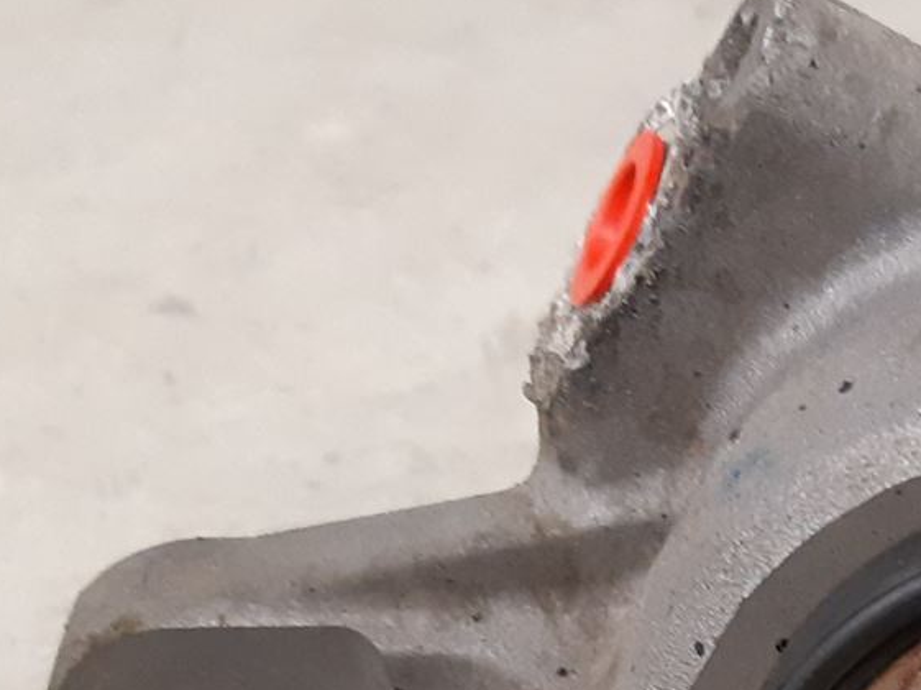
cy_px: 1040
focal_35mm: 95
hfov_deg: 20.0
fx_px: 2526
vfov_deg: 14.5
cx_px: 924
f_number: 1.7
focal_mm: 3.93
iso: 250
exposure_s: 1/33
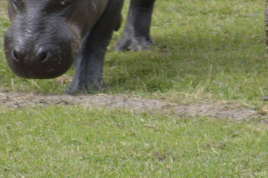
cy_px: -28
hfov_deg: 1.4
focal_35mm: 1432
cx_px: 70
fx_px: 10647
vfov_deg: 1.0
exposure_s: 1/500
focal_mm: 300
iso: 360
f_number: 6.3
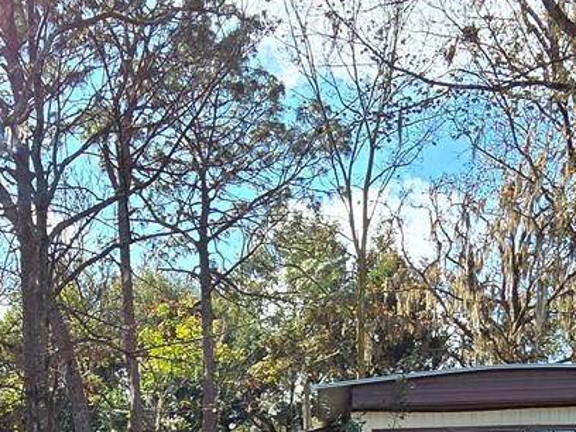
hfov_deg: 37.5
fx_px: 849
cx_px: 309
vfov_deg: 24.5
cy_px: 580
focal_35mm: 51
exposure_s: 1/1030
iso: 50
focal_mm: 2.2
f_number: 2.2
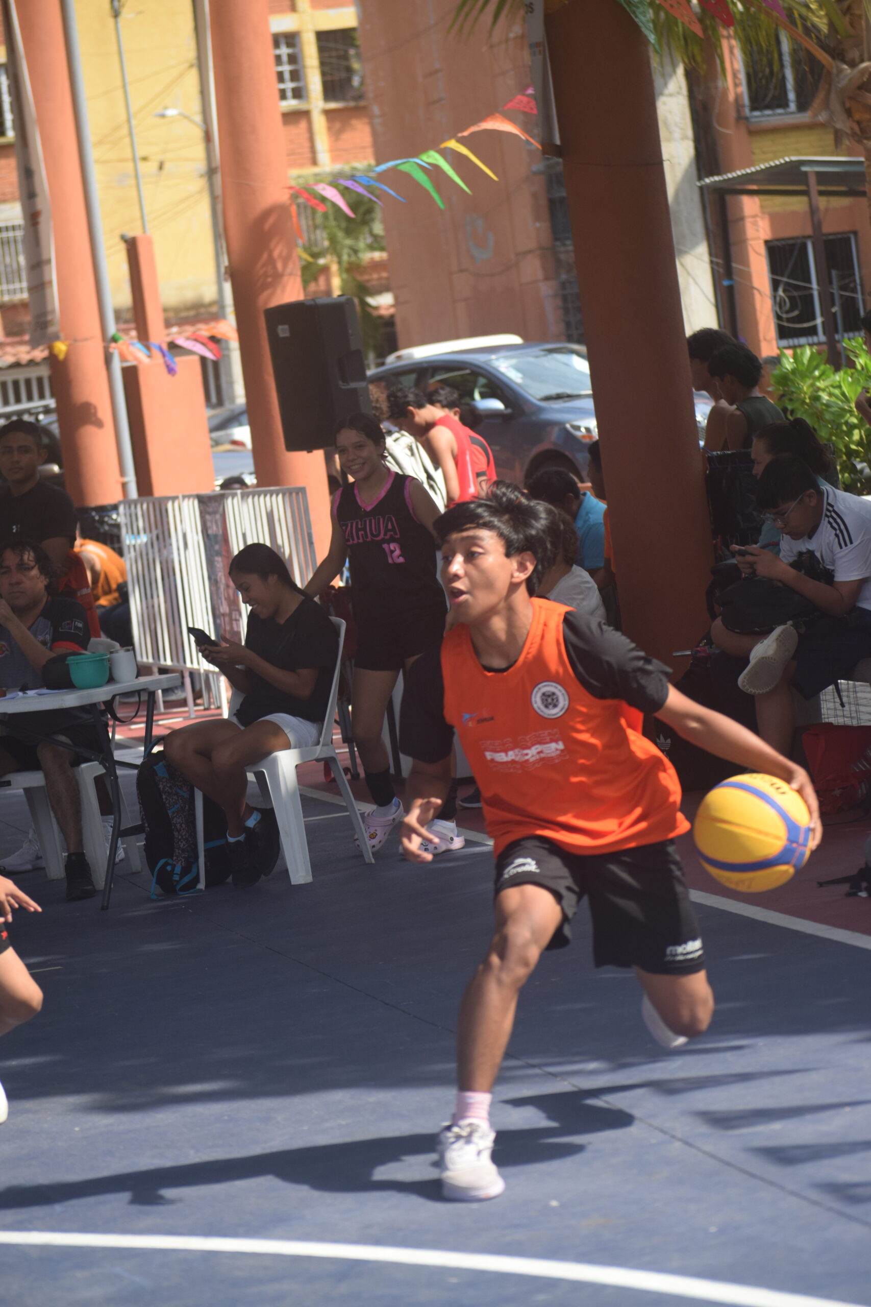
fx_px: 5551
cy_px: 654
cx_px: 436
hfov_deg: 9.0
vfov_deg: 13.4
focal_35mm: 153
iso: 400
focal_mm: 102
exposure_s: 1/1250
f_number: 5
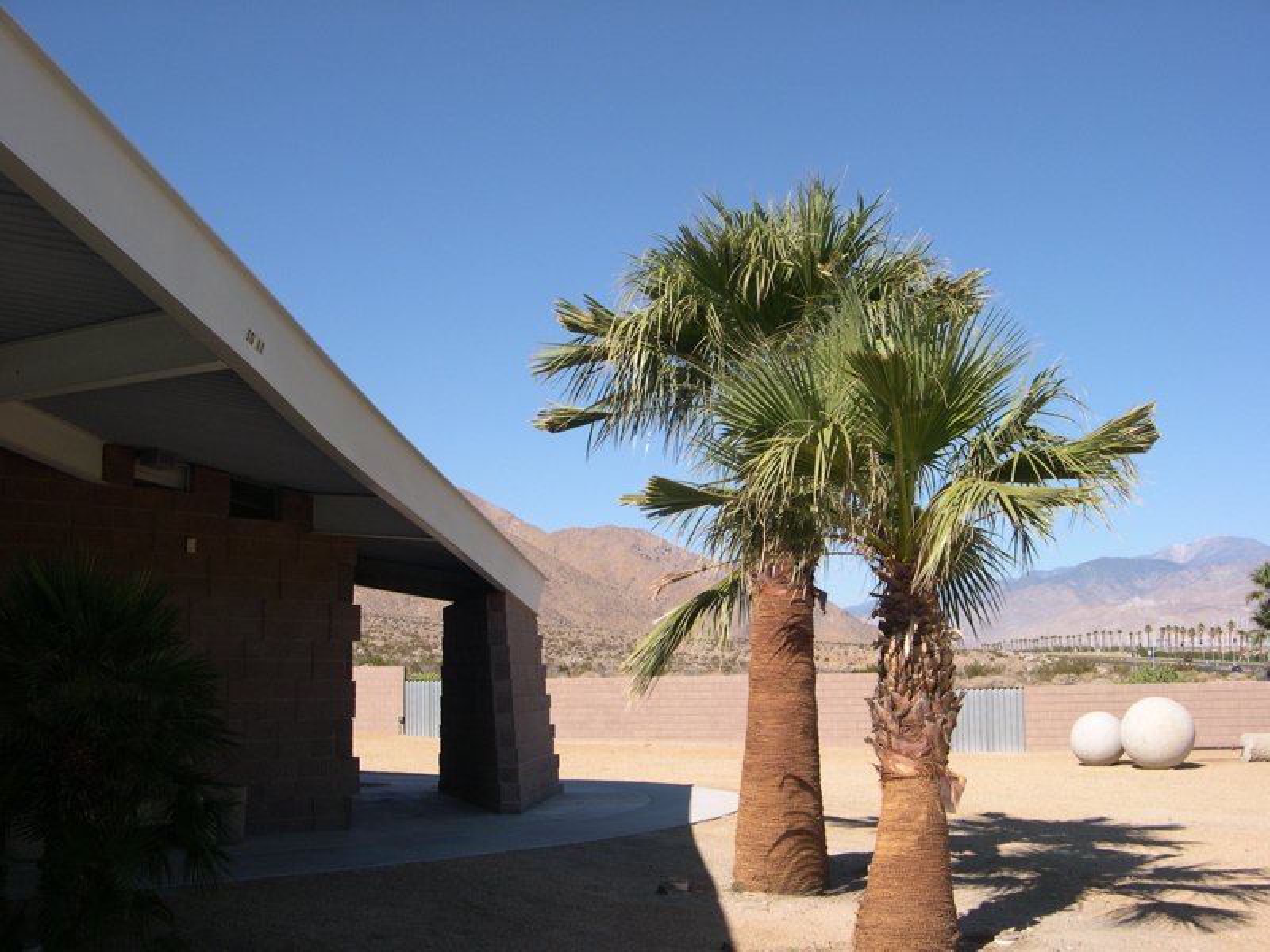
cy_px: 476
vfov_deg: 37.7
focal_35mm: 38
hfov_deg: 49.0
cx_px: 635
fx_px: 1394
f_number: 7.6
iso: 100
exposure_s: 1/239
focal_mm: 8
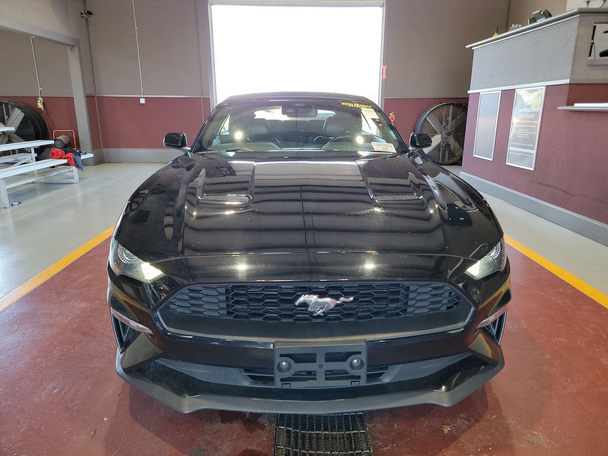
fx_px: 422
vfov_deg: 56.8
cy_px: 228
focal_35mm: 24
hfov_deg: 71.6
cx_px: 304
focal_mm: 6.7
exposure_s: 1/59
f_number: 1.8
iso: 293
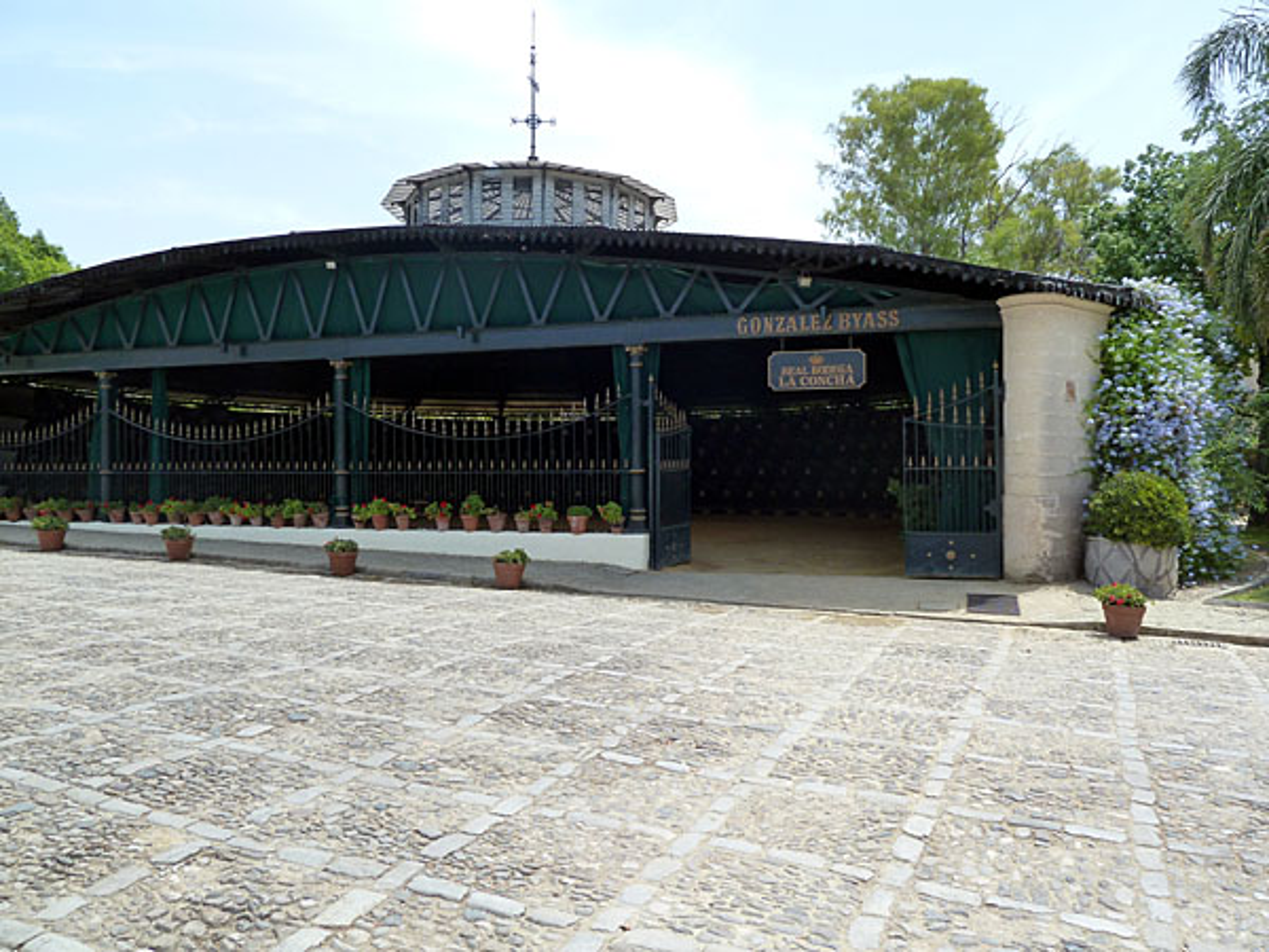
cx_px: 634
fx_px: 916
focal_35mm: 25
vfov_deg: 54.9
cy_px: 476
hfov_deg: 69.4
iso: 125
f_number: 4
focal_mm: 4.1
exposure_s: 1/320
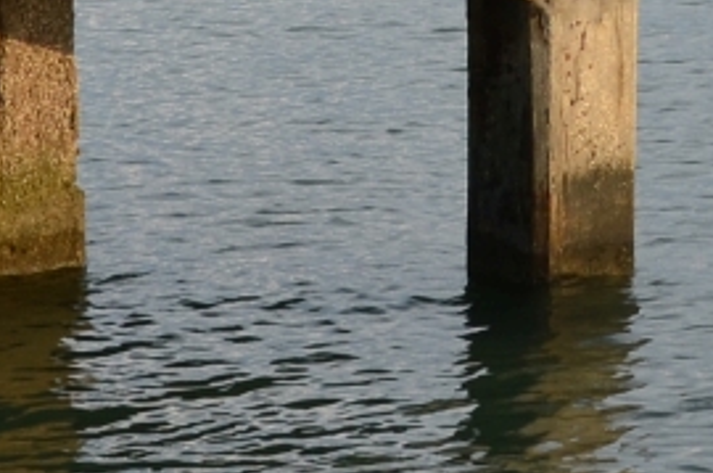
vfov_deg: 5.2
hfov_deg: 8.0
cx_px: 576
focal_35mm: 256
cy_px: -721
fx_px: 5061
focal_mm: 24
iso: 160
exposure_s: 1/100
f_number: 9
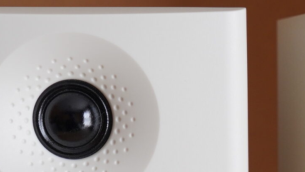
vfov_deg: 8.0
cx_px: 283
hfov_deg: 14.4
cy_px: 304
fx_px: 1195
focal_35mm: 148
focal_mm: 26.8
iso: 320
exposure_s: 1/100
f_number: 4.5
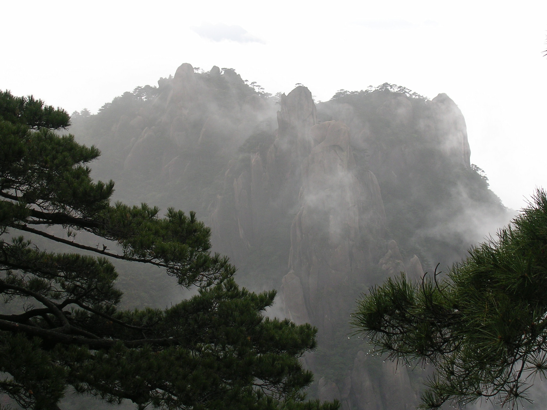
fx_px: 1296
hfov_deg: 23.8
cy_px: 206
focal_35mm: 82
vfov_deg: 18.0
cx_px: 271
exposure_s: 1/310
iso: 50
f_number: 4
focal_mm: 12.3
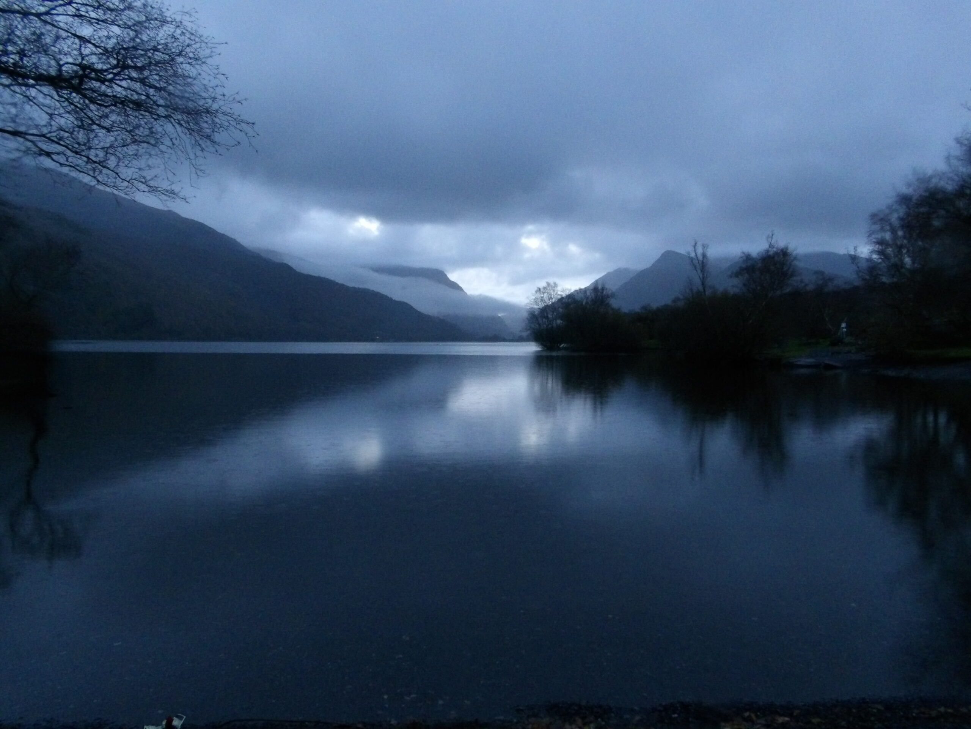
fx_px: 673
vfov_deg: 56.8
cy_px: 364
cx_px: 486
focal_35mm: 24
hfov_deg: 71.6
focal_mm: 4.3
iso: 580
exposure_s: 1/15
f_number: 4.1
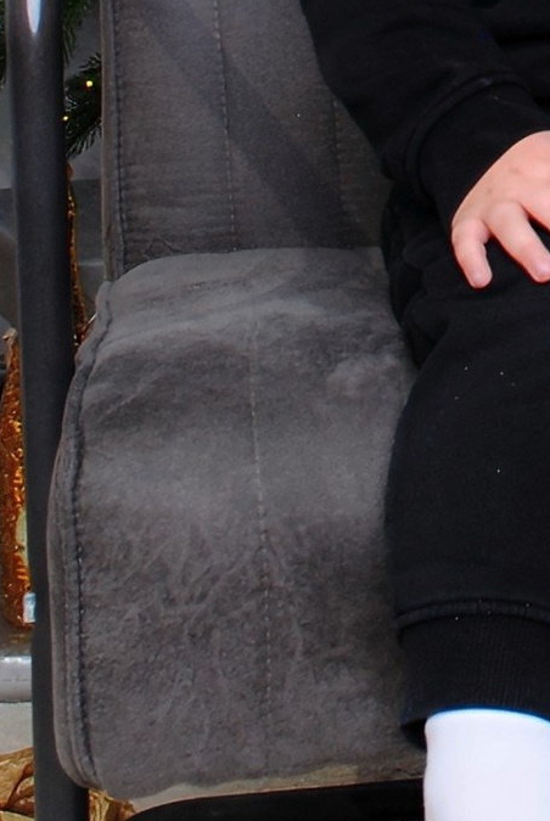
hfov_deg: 8.7
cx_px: 893
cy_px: -428
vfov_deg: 12.7
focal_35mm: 153
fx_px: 3495
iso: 400
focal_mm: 18
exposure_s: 1/80
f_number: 7.1
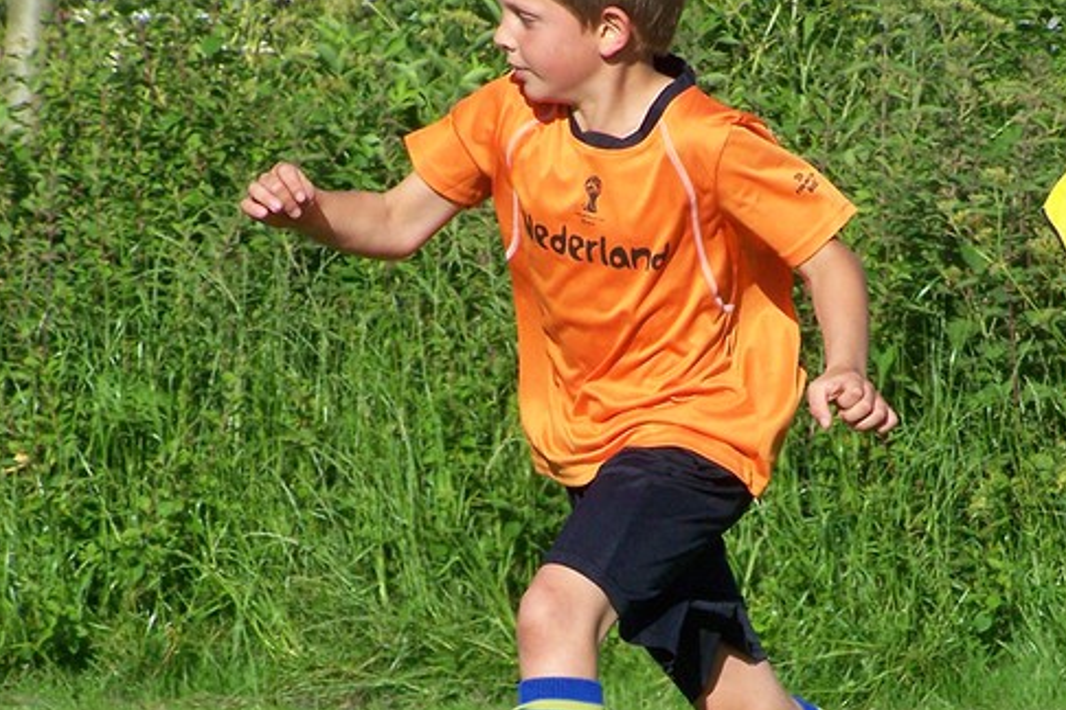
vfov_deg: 3.3
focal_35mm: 415
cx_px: 700
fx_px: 12288
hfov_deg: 5.0
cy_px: 580
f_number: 4.5
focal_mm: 36.2
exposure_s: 1/1000
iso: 160
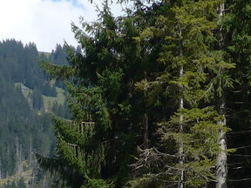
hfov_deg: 8.6
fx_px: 1660
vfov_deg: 6.3
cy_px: 363
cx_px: 200
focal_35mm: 229
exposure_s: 1/1000
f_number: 3.4
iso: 80
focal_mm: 11.3
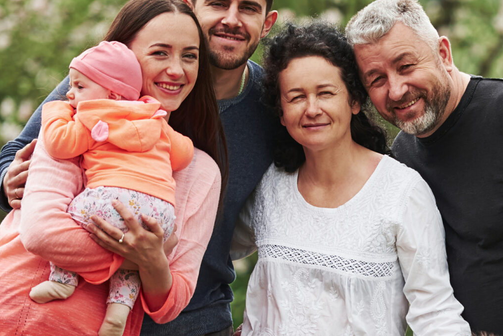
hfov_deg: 4.8
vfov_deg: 3.2
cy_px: 245
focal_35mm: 430
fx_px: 6011
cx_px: 444
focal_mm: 170
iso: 79
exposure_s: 1/1250
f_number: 2.8
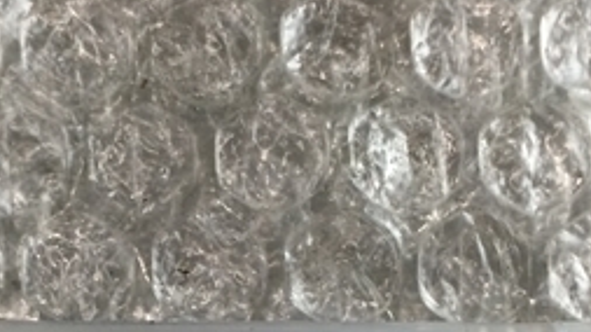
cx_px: 224
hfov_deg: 26.5
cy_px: 419
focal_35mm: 80
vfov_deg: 14.5
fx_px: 1253
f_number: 2.2
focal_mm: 4.15
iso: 80
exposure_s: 1/33
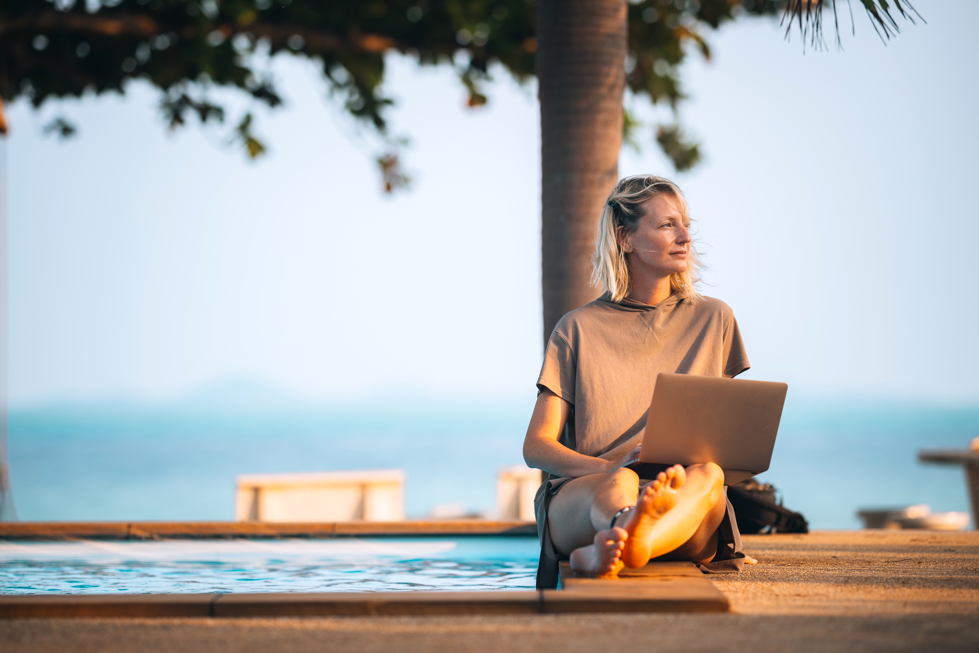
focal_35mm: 135
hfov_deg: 15.2
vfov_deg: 10.2
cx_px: 490
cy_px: 326
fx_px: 3671
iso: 80
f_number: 2.2
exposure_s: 1/640
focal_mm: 135
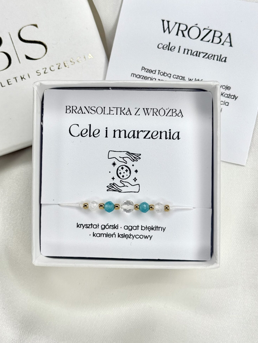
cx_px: 109
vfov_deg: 30.7
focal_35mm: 63
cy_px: 150
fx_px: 626
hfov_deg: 23.3
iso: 64
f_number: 1.78
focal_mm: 6.76
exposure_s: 1/1429
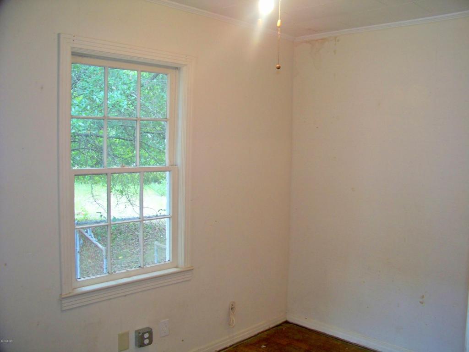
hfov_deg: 55.4
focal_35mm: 33
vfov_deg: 42.9
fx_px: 447
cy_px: 176
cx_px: 234
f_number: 2.8
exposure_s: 1/30
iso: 200
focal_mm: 5.85
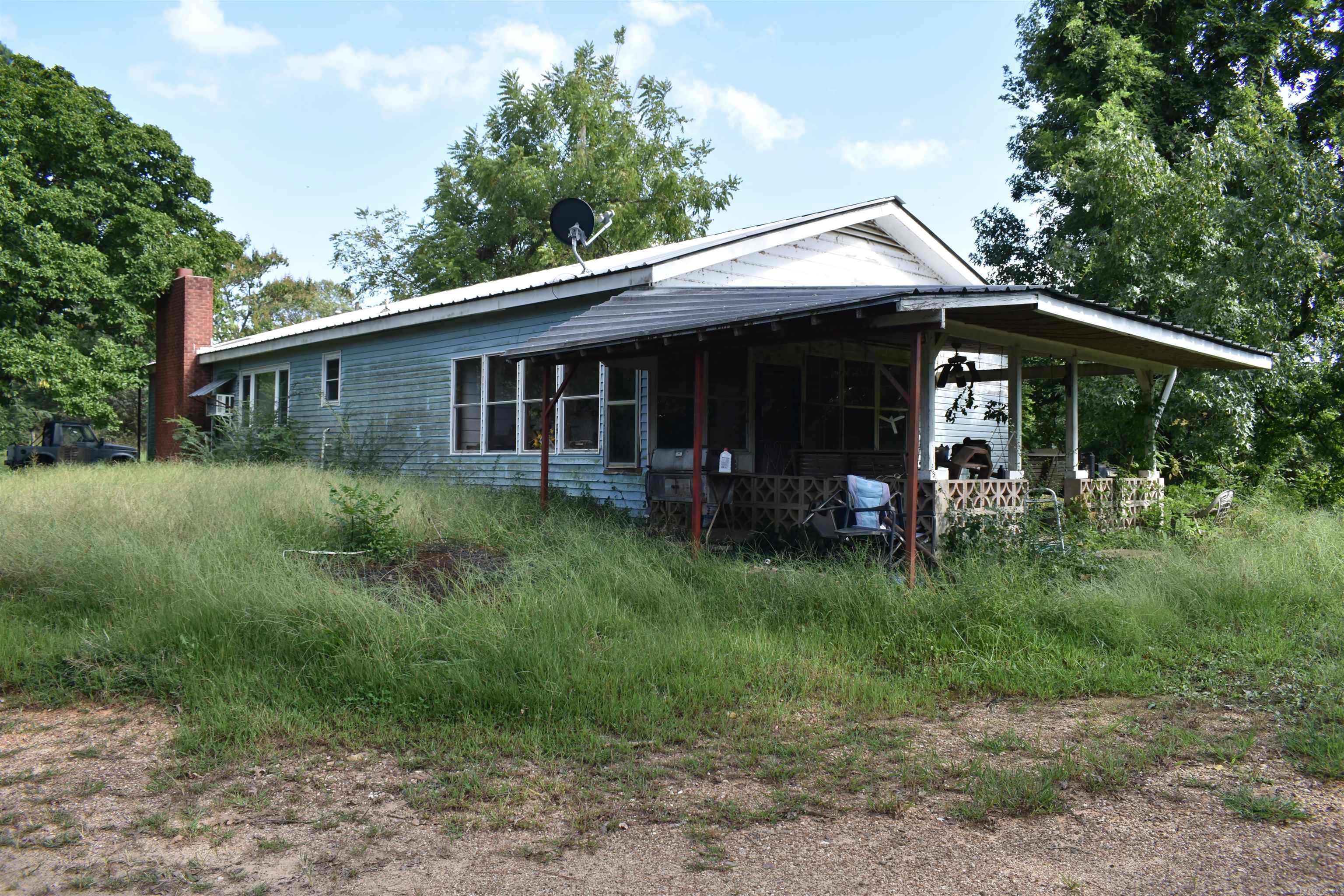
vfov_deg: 47.9
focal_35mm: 27
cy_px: 448
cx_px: 672
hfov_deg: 67.4
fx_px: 1008
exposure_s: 1/250
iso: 200
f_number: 6.3
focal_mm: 18
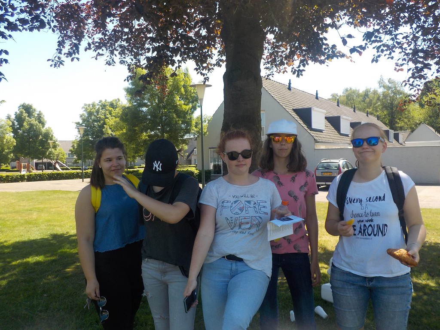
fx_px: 381
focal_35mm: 30
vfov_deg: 46.8
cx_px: 220
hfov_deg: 60.0
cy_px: 165
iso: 125
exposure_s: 1/500
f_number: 3.3
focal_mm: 4.1
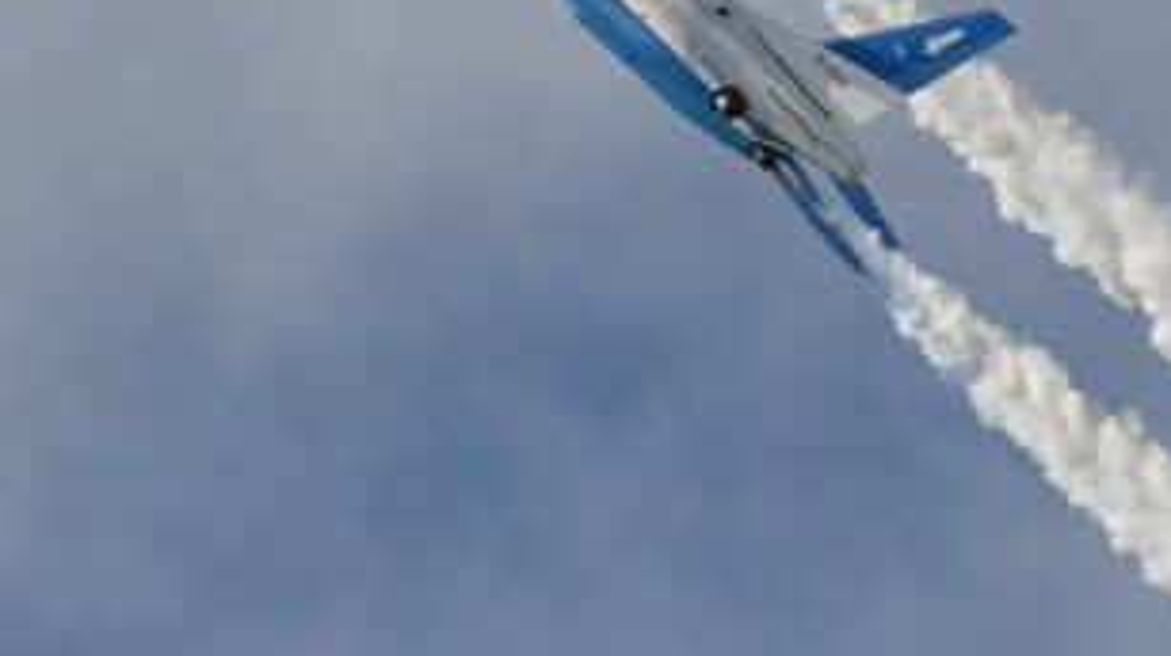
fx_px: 76311
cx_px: 488
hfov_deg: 0.9
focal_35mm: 2460
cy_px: -683
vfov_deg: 0.5
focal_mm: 400
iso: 160
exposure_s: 1/2500
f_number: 6
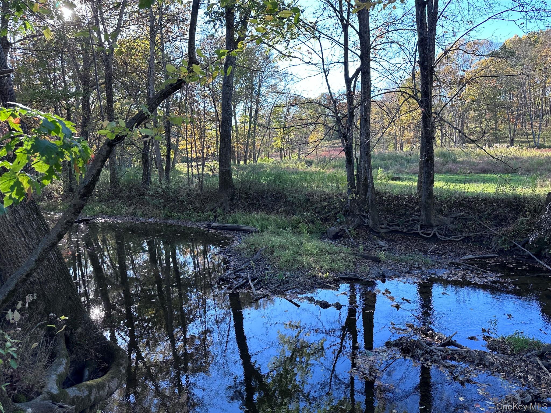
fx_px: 382
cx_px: 276
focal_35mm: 24
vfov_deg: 56.8
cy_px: 206
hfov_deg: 71.6
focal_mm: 6.86
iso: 80
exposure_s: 1/303
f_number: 1.78
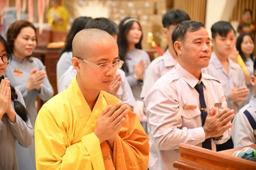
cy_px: 85
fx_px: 583
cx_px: 128
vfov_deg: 16.6
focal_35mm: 82
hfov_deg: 24.8
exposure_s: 1/200
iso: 8000
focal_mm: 82
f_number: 4.5
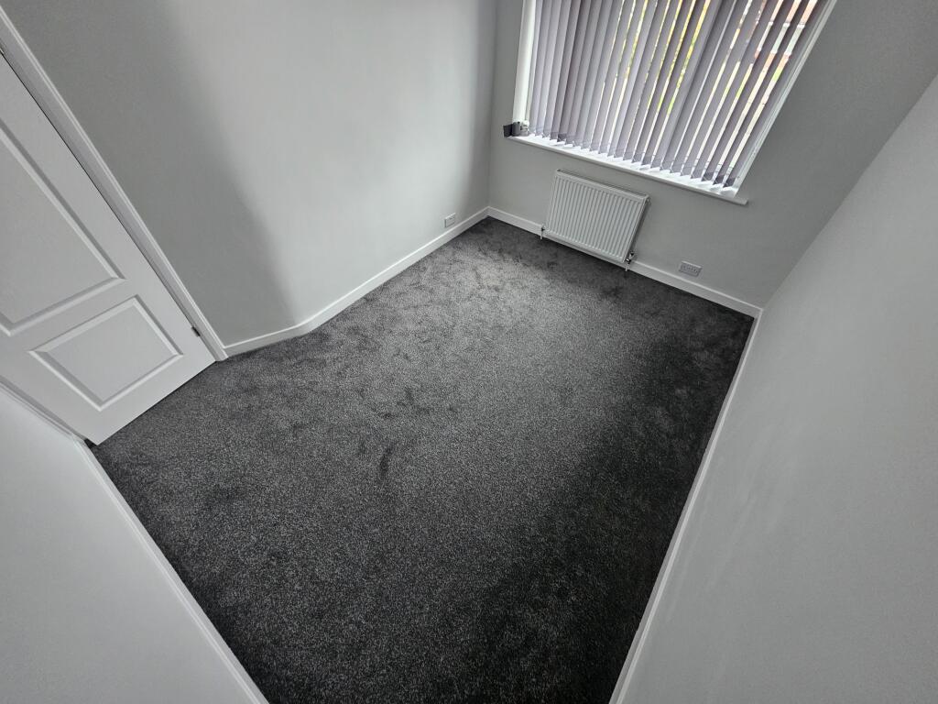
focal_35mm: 13
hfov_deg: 106.2
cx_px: 469
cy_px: 352
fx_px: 352
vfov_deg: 89.9
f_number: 2.2
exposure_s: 1/71
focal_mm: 2.2
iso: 250
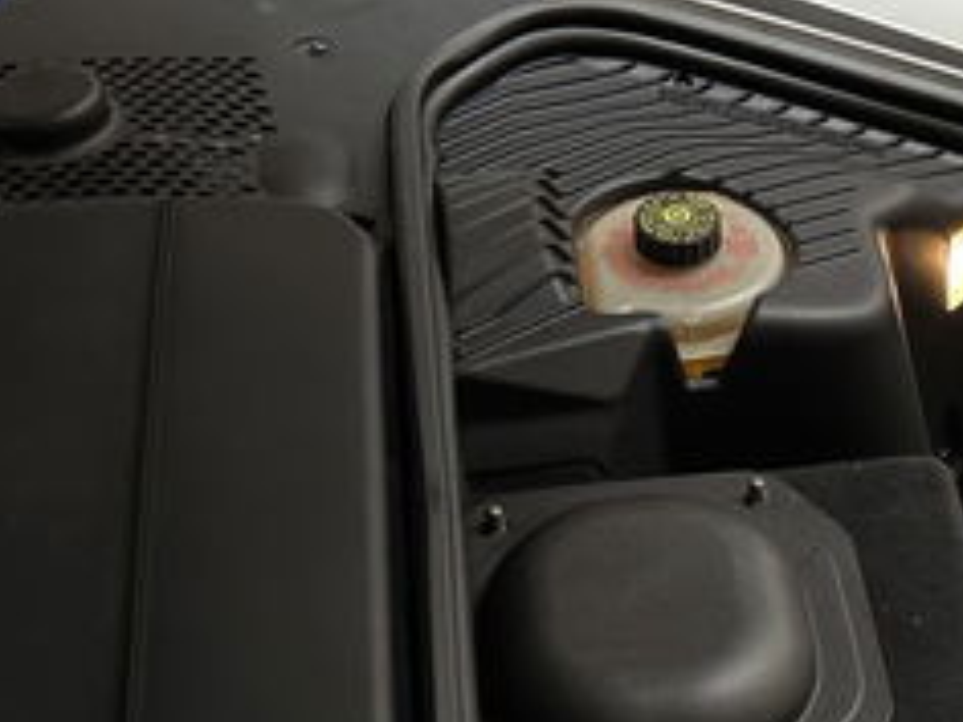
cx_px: 832
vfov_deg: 18.4
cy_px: 742
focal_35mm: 78
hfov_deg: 24.4
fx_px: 2170
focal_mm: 6.86
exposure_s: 1/50
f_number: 1.78
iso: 160
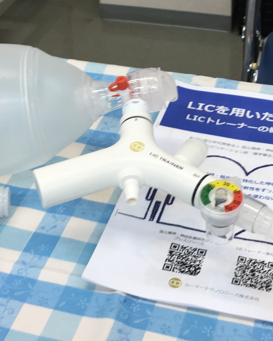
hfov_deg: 21.3
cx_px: 146
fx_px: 727
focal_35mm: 72
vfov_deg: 26.2
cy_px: 106
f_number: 2.2
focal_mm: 4.15
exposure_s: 1/33
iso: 40
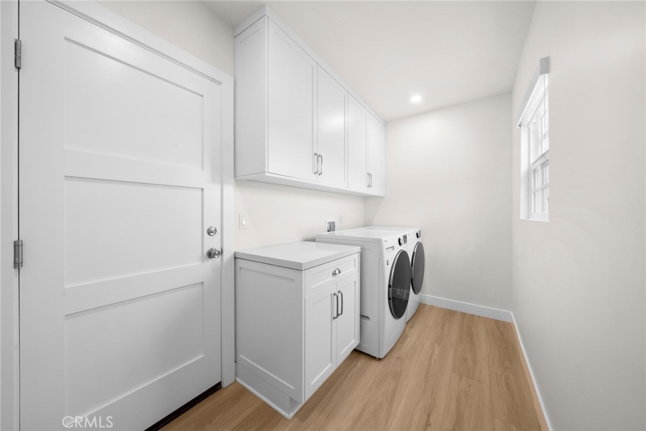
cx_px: 323
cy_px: 216
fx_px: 215
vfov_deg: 90.0
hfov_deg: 112.6
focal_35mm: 12
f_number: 8
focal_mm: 12
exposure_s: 1/8
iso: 400
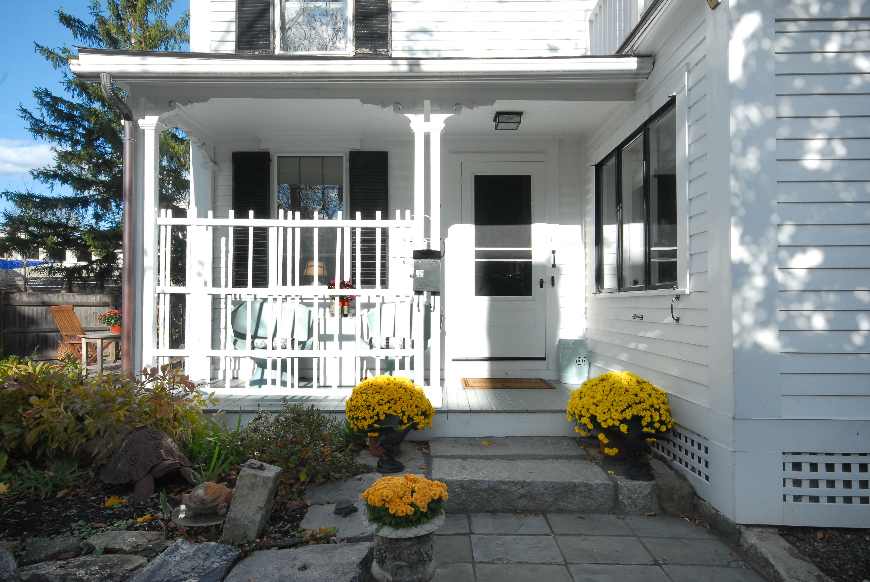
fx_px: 508
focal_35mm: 21
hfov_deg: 81.1
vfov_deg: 59.6
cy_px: 291
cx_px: 435
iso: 400
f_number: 14
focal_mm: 14
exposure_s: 1/100
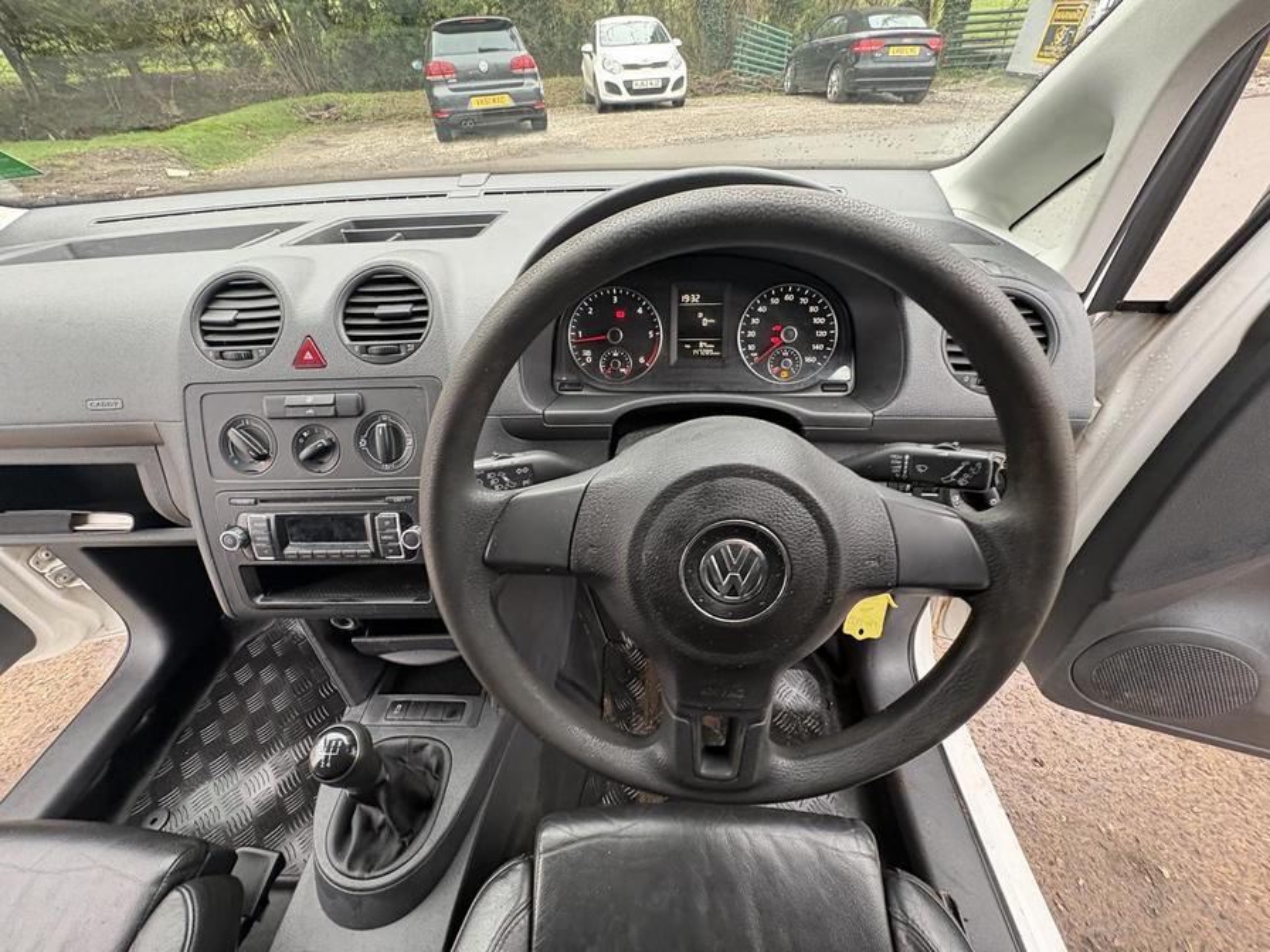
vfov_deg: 85.7
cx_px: 635
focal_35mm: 14
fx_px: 514
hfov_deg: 102.1
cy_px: 476
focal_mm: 2.22
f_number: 2.2
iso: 250
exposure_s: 1/60
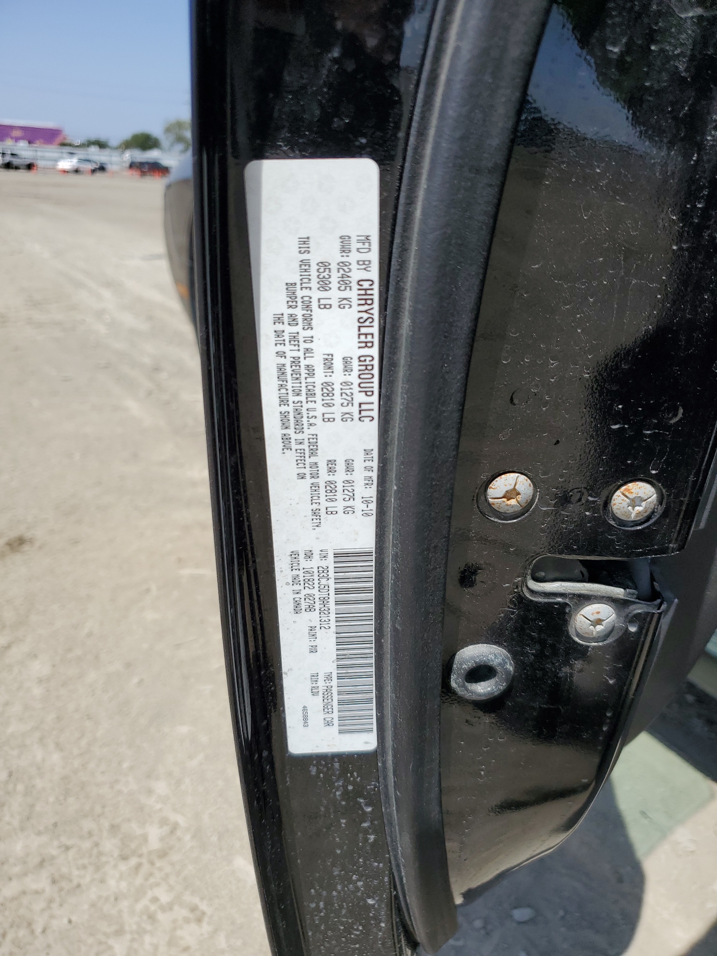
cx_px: 358
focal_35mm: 26
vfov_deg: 67.3
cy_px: 478
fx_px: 718
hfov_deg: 53.1
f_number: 1.5
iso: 50
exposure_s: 1/3333
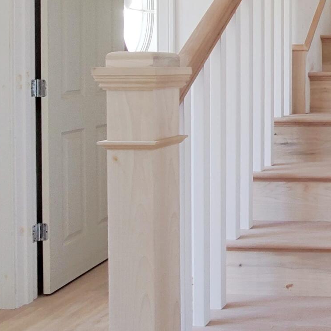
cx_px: 431
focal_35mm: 46
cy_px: 80
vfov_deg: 35.9
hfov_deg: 29.5
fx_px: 498
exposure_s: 1/50
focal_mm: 1.8
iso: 100
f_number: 2.2
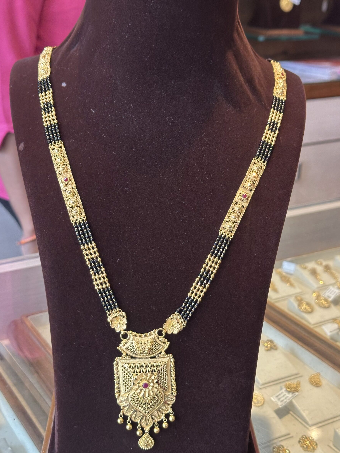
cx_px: 164
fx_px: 681
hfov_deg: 28.0
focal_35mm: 52
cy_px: 224
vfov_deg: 36.8
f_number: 1.78
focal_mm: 6.86
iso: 80
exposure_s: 1/100
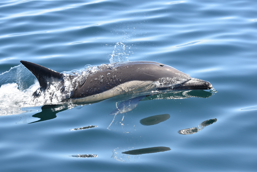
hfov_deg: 19.5
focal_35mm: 105
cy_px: 86
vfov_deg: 13.0
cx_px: 128
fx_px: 750
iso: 400
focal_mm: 70
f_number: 5.6
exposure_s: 1/500
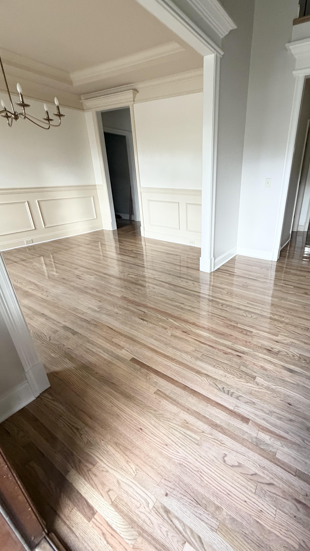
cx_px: 202
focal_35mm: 16
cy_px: 273
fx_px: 234
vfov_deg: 99.4
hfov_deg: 65.6
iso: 320
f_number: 2.2
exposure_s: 1/93
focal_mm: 2.22
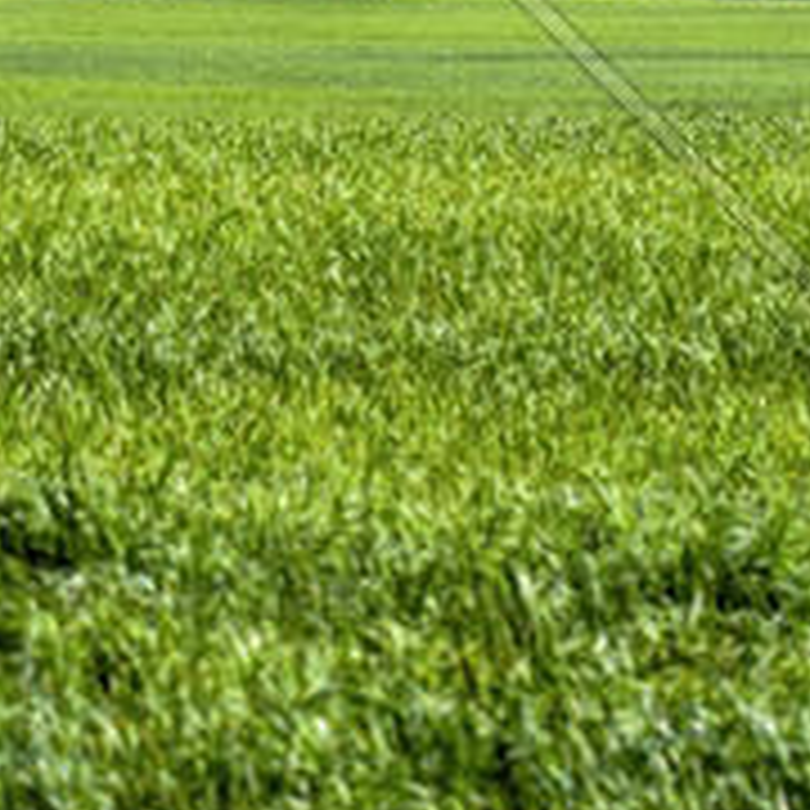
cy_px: -414
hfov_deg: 3.5
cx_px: 115
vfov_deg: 3.5
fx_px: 13290
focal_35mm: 502
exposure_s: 1/160
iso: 100
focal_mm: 122
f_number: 10
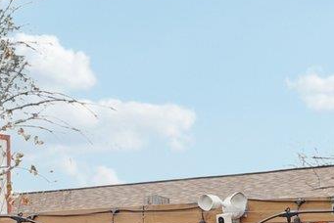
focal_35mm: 162
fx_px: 1504
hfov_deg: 12.2
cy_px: 340
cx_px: -118
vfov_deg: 8.3
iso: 100
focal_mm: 27
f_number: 8
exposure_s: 1/30
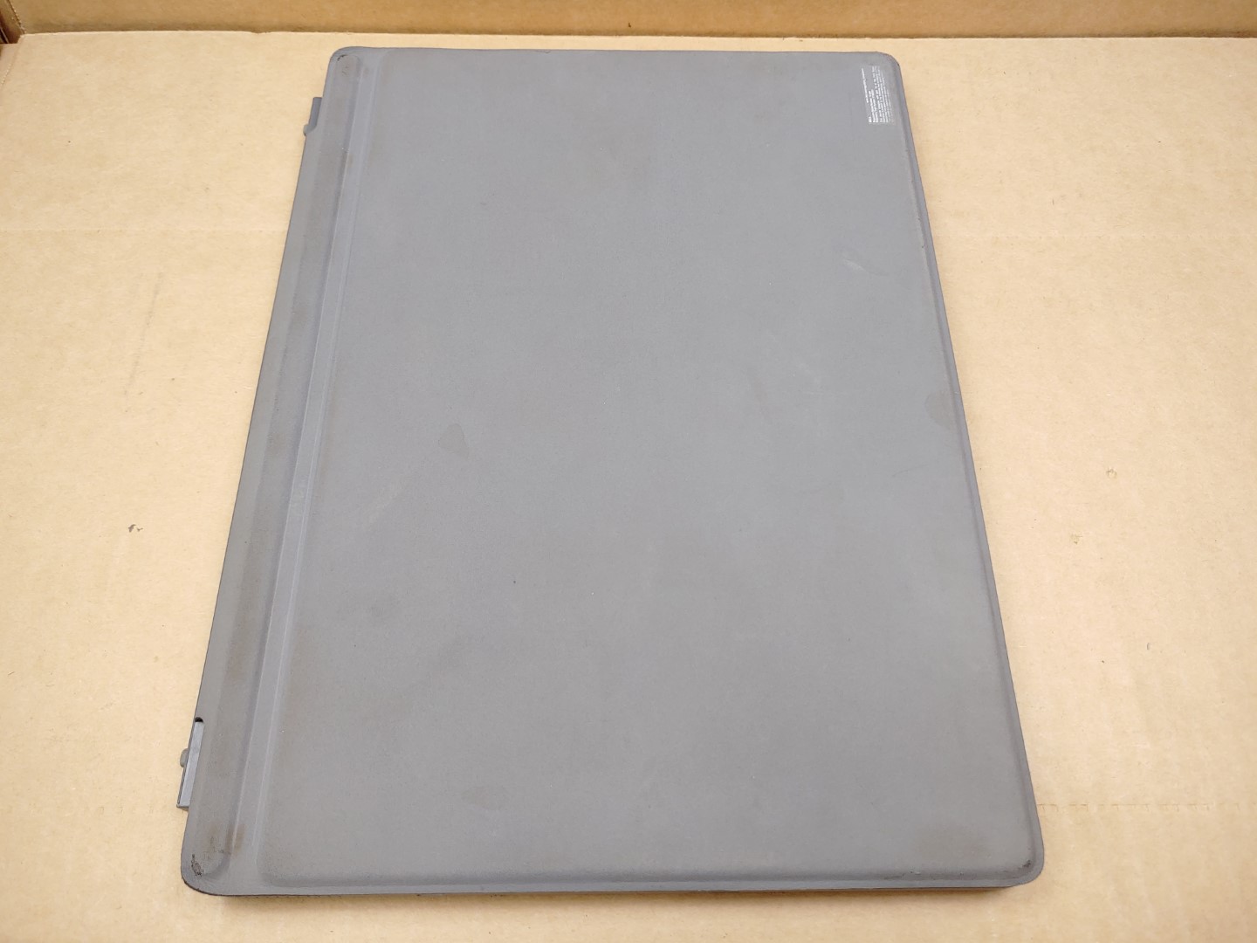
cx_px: 628
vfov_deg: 53.1
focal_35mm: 26
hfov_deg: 67.3
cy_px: 472
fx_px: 944
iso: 50
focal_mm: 4.36
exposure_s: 1/120
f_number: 1.8
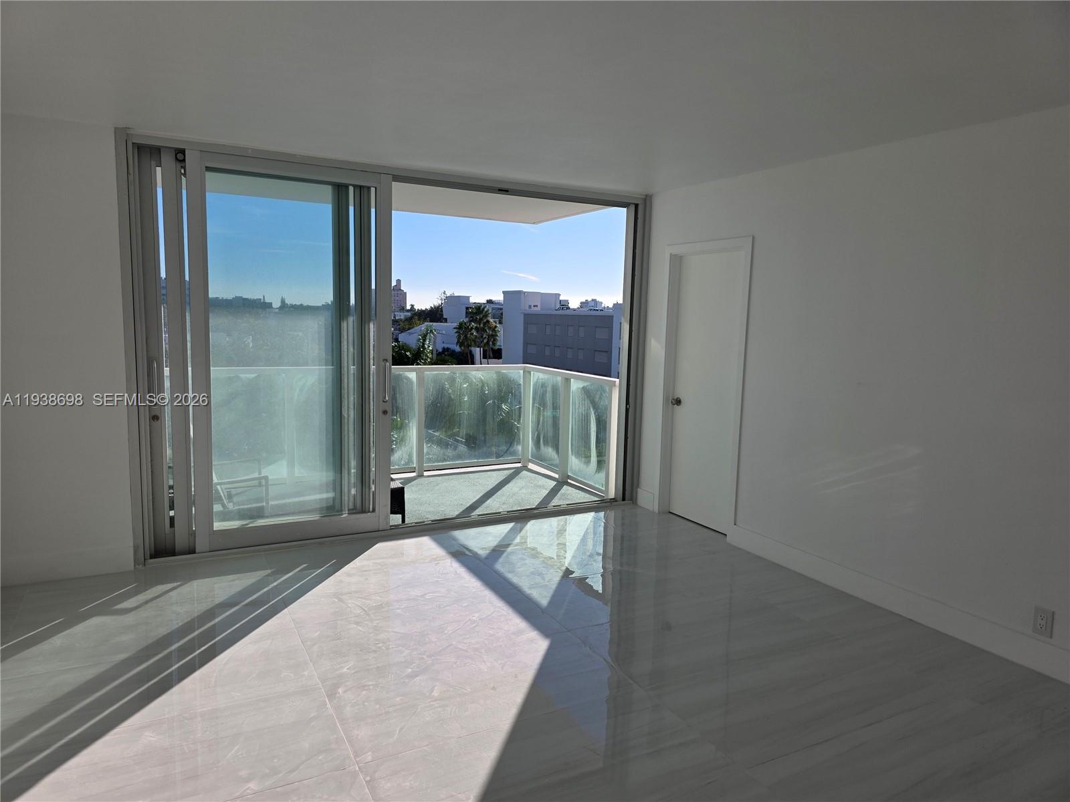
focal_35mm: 23
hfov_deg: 73.9
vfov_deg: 58.9
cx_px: 535
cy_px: 401
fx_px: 711
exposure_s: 1/7944
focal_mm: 6.3
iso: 80
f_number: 1.7
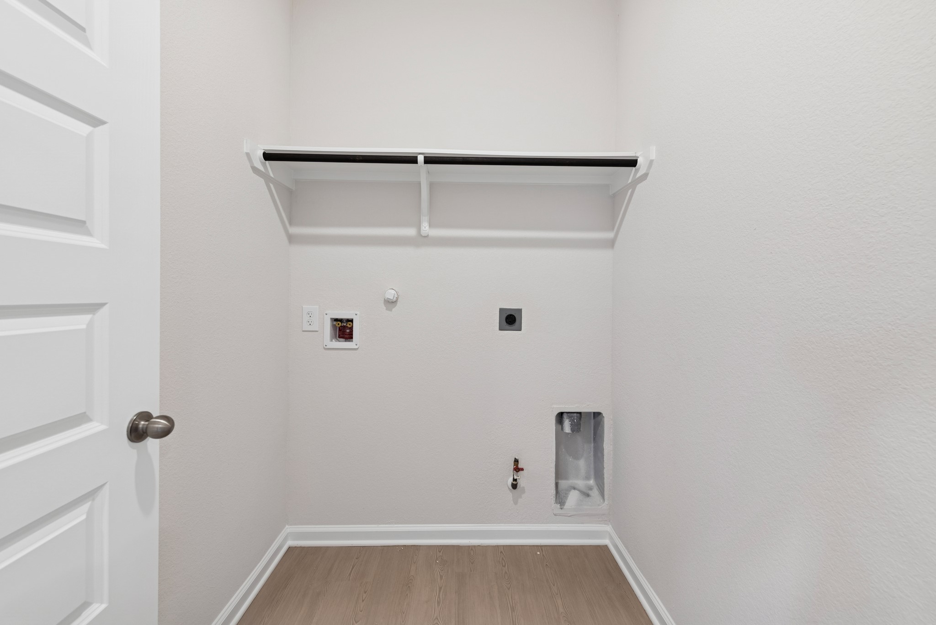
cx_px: 468
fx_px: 364
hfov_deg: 104.2
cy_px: 312
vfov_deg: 81.3
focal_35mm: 14
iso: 100
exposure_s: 1/3.33
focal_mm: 14
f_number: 8
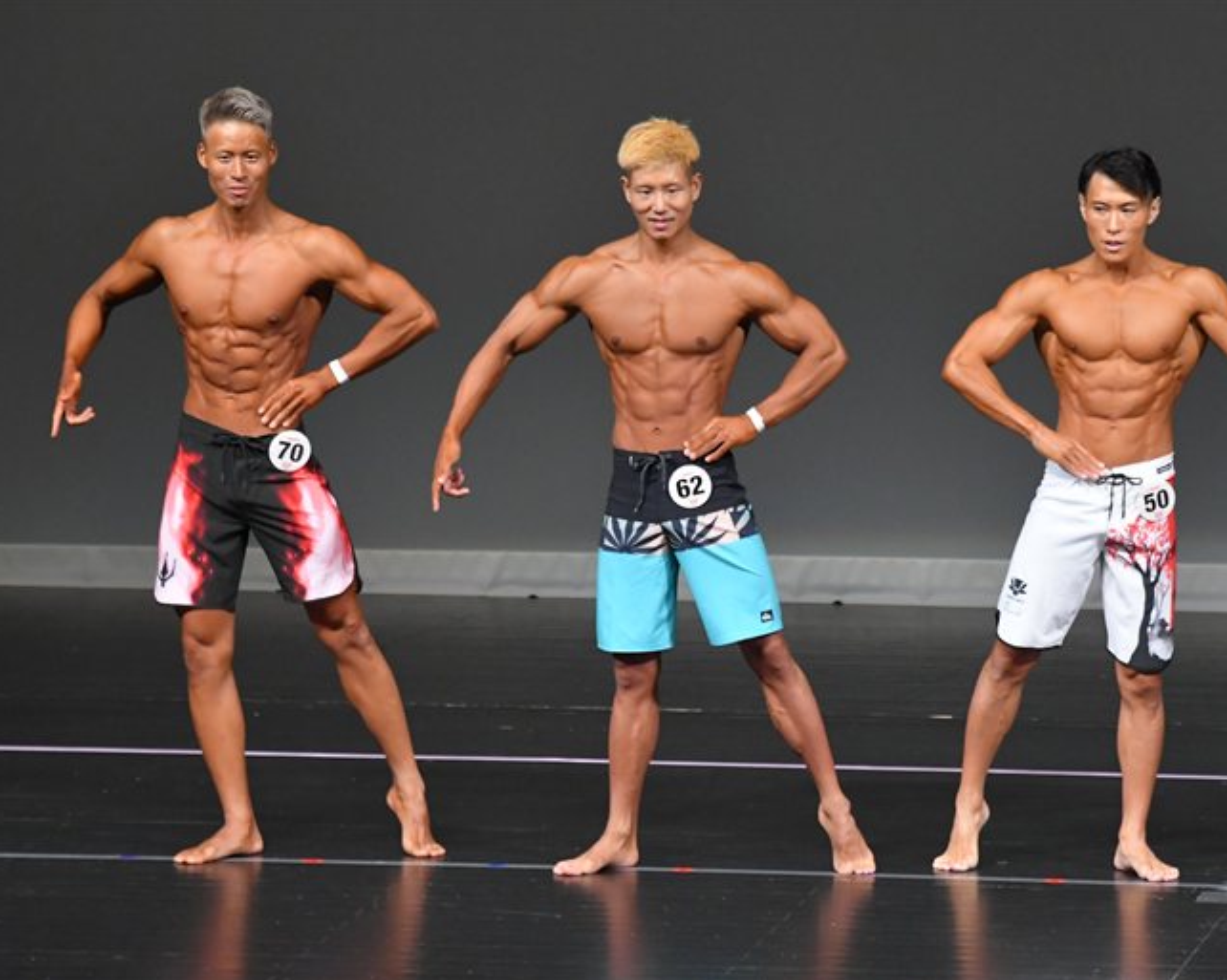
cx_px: 699
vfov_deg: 4.8
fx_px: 11724
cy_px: 491
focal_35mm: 323
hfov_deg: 6.0
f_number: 5.6
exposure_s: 1/400
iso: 4000
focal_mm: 190
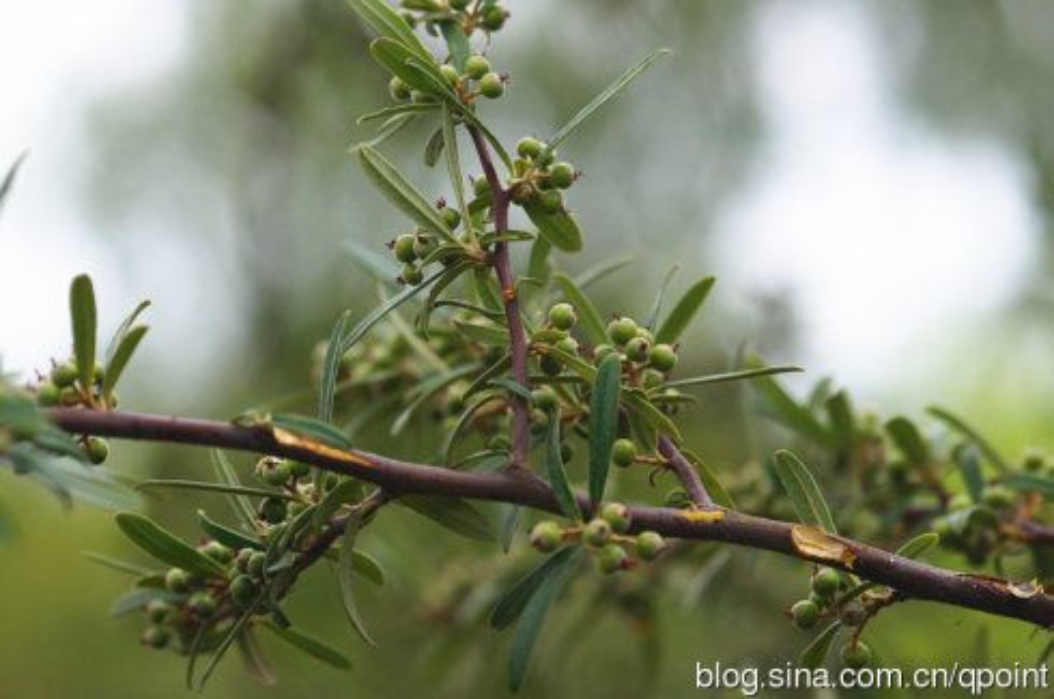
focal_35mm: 150
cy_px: 350
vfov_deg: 9.1
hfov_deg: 13.7
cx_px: 527
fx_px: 4384
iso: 200
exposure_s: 1/200
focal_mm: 100
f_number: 4.5
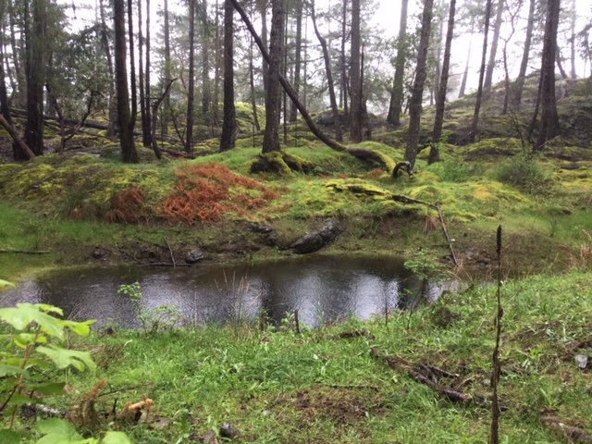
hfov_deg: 58.4
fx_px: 530
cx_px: 296
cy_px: 222
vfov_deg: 45.4
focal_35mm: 31
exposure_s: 1/30
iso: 50
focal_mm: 3.3
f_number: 2.4
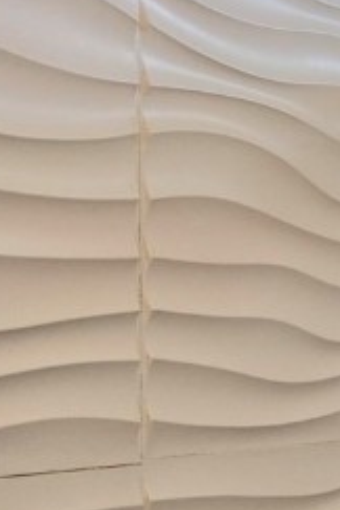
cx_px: 1049
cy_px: 405
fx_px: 1431
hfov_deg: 9.9
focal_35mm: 101
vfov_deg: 20.0
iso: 50
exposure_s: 1/120
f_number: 1.7
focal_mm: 6.3
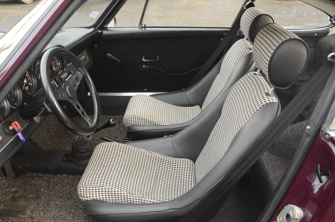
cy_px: 111
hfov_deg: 59.6
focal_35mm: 32
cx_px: 168
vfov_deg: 41.5
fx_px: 293
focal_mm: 21
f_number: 3.8
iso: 320
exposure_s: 1/60
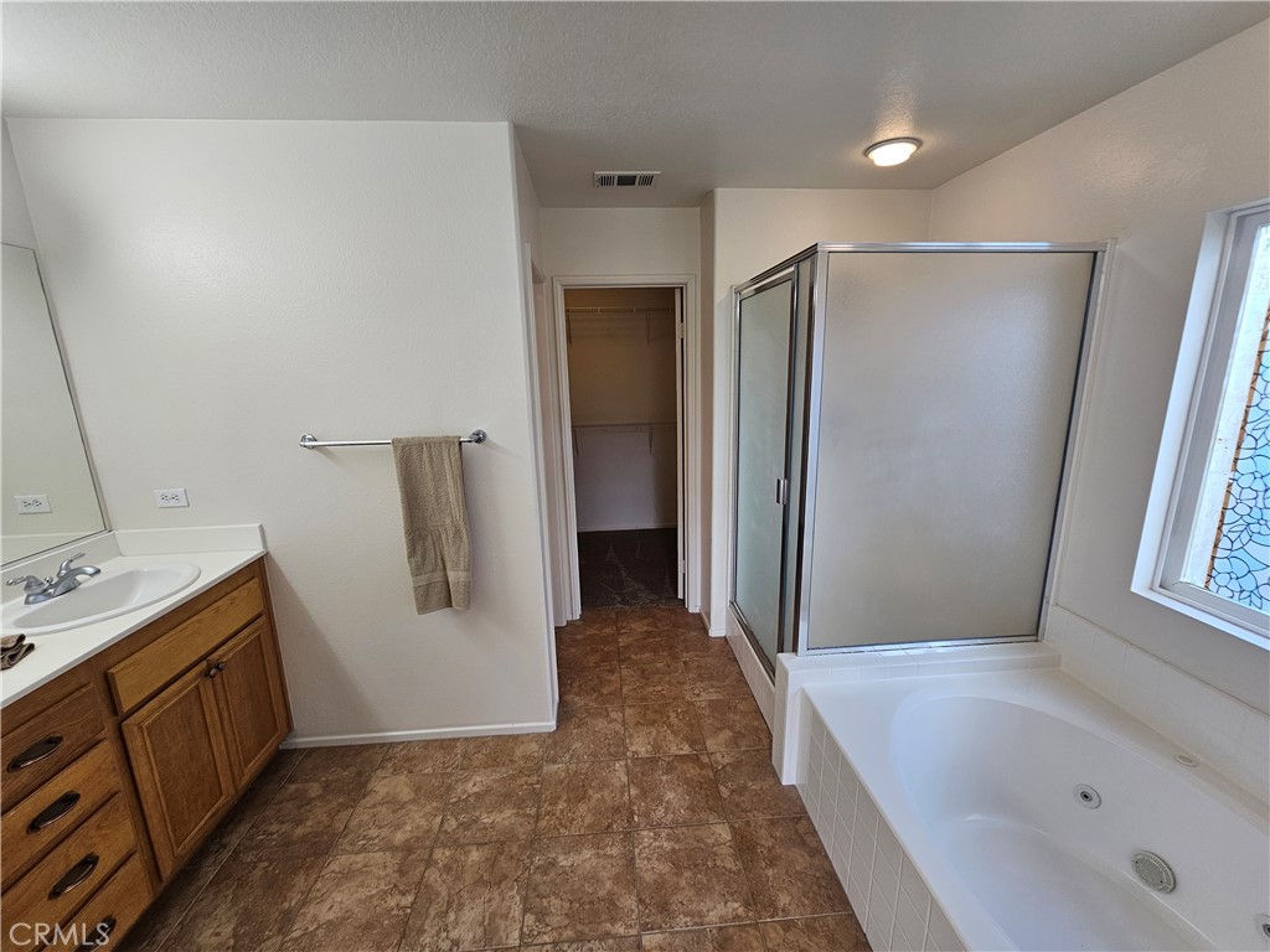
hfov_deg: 106.2
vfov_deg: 89.9
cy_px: 476
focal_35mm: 13
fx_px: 477
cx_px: 635
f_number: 2.2
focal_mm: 2.2
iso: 64
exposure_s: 1/60
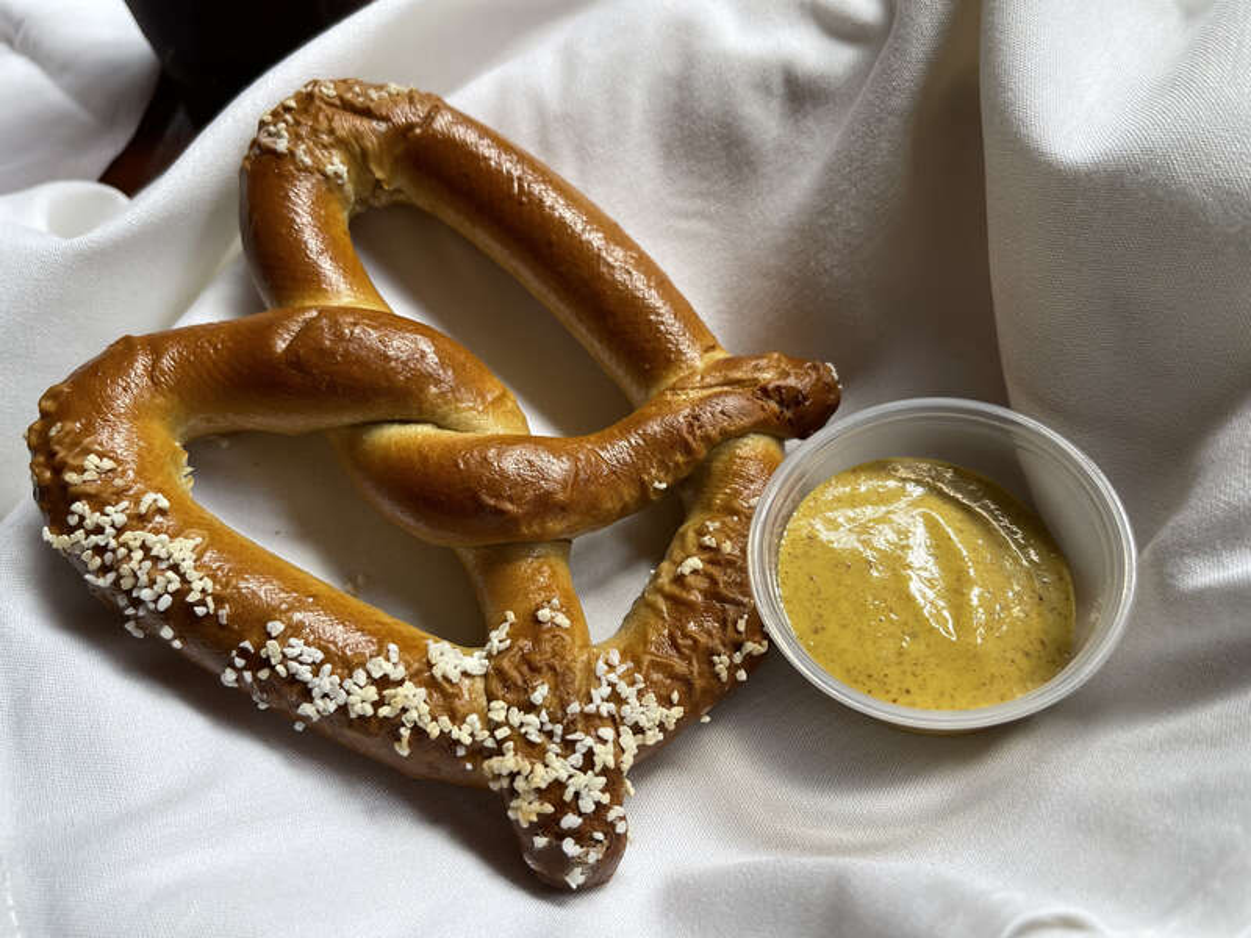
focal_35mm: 26
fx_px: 940
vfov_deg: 53.1
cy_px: 469
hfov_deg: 67.3
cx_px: 626
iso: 50
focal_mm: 5.1
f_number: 1.6
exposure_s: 1/120
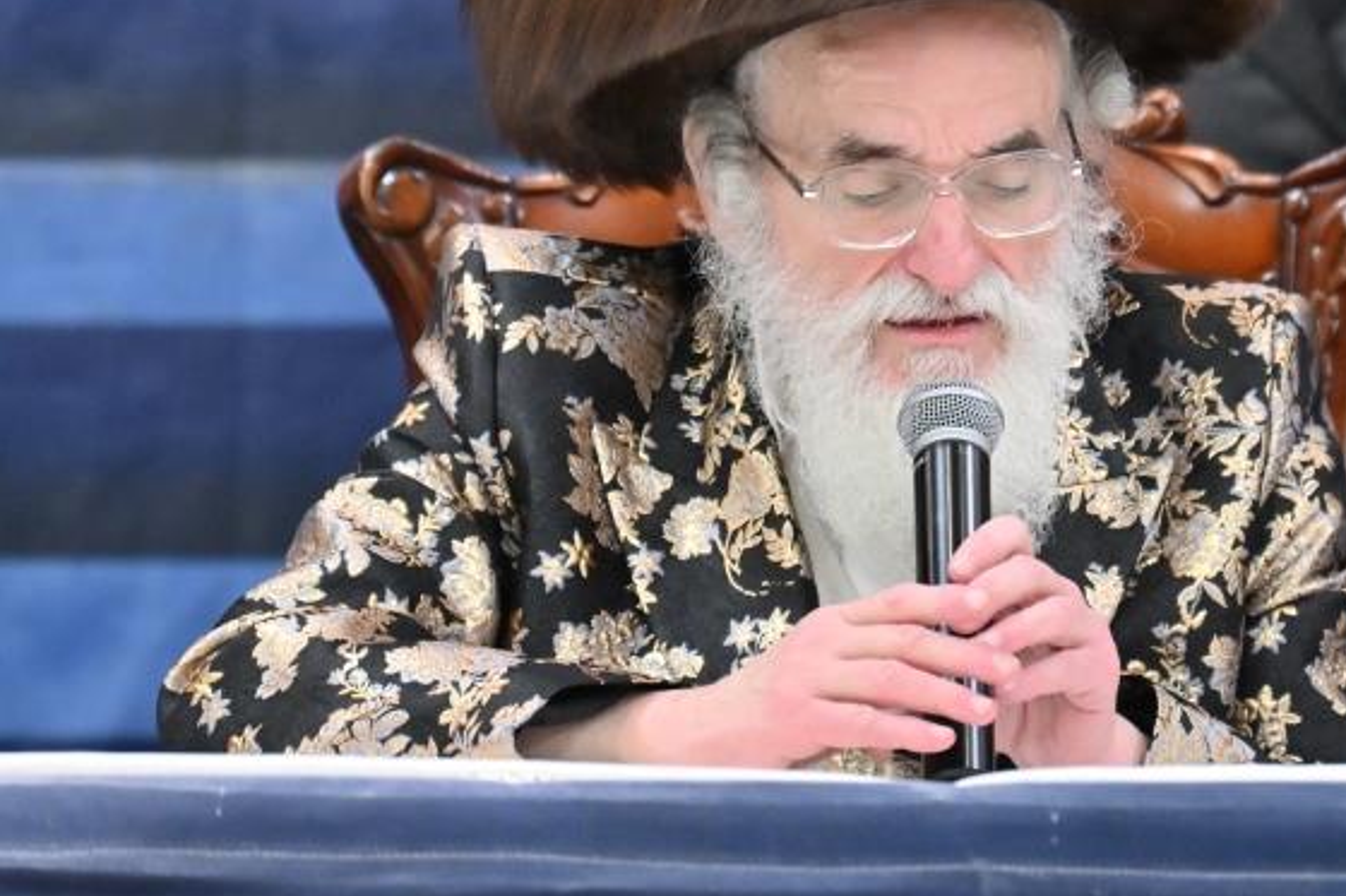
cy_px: 159
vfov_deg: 2.5
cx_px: 916
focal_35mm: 549
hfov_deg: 3.8
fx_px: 20519
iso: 1000
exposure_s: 1/250
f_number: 2.8
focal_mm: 200
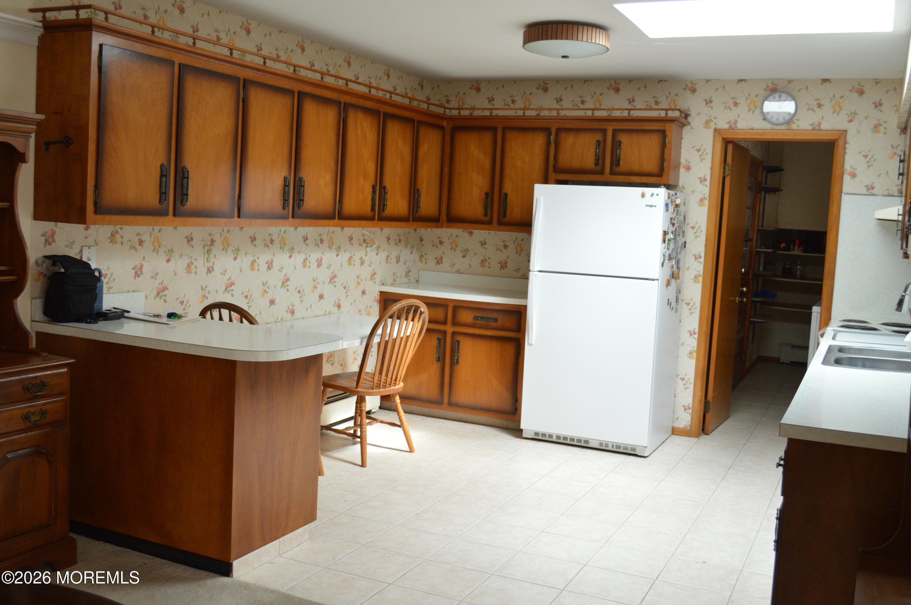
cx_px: 456
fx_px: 910
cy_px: 302
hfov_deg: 53.2
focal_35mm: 36
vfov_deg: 36.8
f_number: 4
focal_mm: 24
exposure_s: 1/60
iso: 720
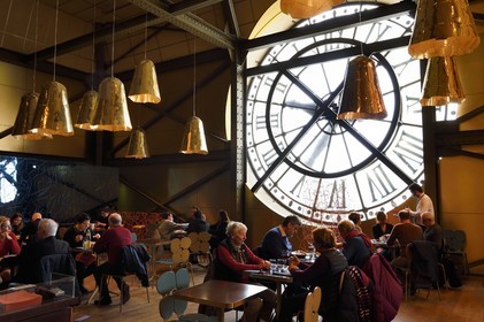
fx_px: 403
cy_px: 161
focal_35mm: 30
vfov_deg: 43.5
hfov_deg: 62.0
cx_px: 242
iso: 800
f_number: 11
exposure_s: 1/25
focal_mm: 30
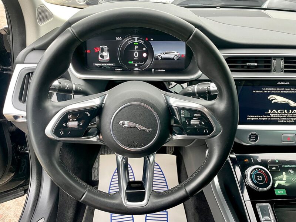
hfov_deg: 67.3
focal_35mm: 26
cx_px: 148
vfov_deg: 53.1
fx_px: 222
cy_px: 111
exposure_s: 1/98
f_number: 1.6
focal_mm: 4.2
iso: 125
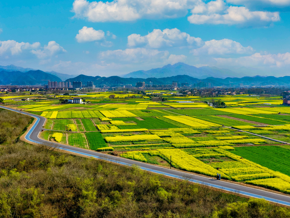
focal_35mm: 35
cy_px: 111
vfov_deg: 40.7
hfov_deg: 52.6
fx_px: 293
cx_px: 136
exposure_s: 1/400
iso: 100
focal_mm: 10.26
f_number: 5.6
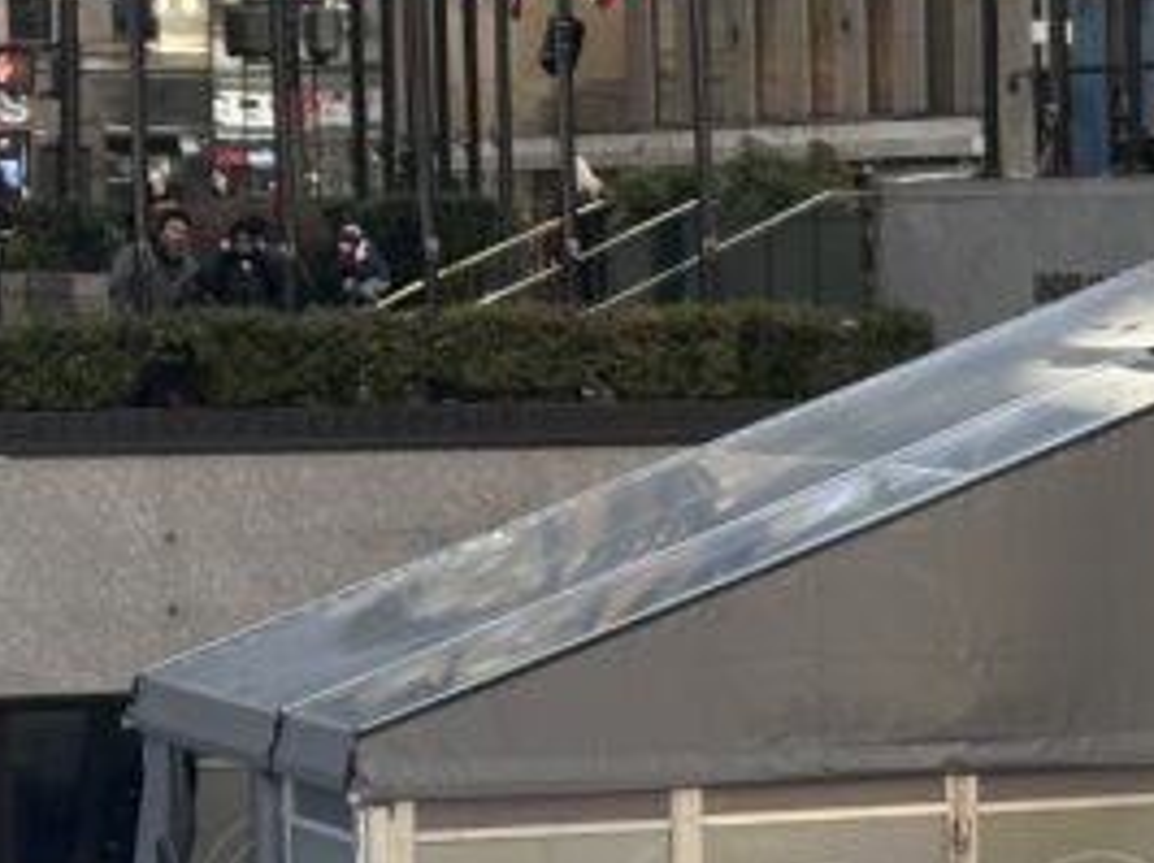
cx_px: 1484
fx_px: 6162
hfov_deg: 10.5
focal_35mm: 185
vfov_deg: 8.0
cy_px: 772
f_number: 1.78
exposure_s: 1/491
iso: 64
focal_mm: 6.86
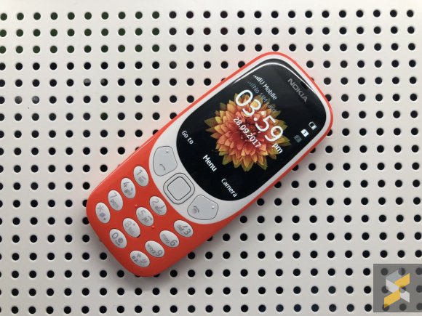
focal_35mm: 29
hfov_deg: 61.7
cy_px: 158
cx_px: 211
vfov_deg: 48.2
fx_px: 354
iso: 64
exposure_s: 1/100
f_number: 1.8
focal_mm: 3.99
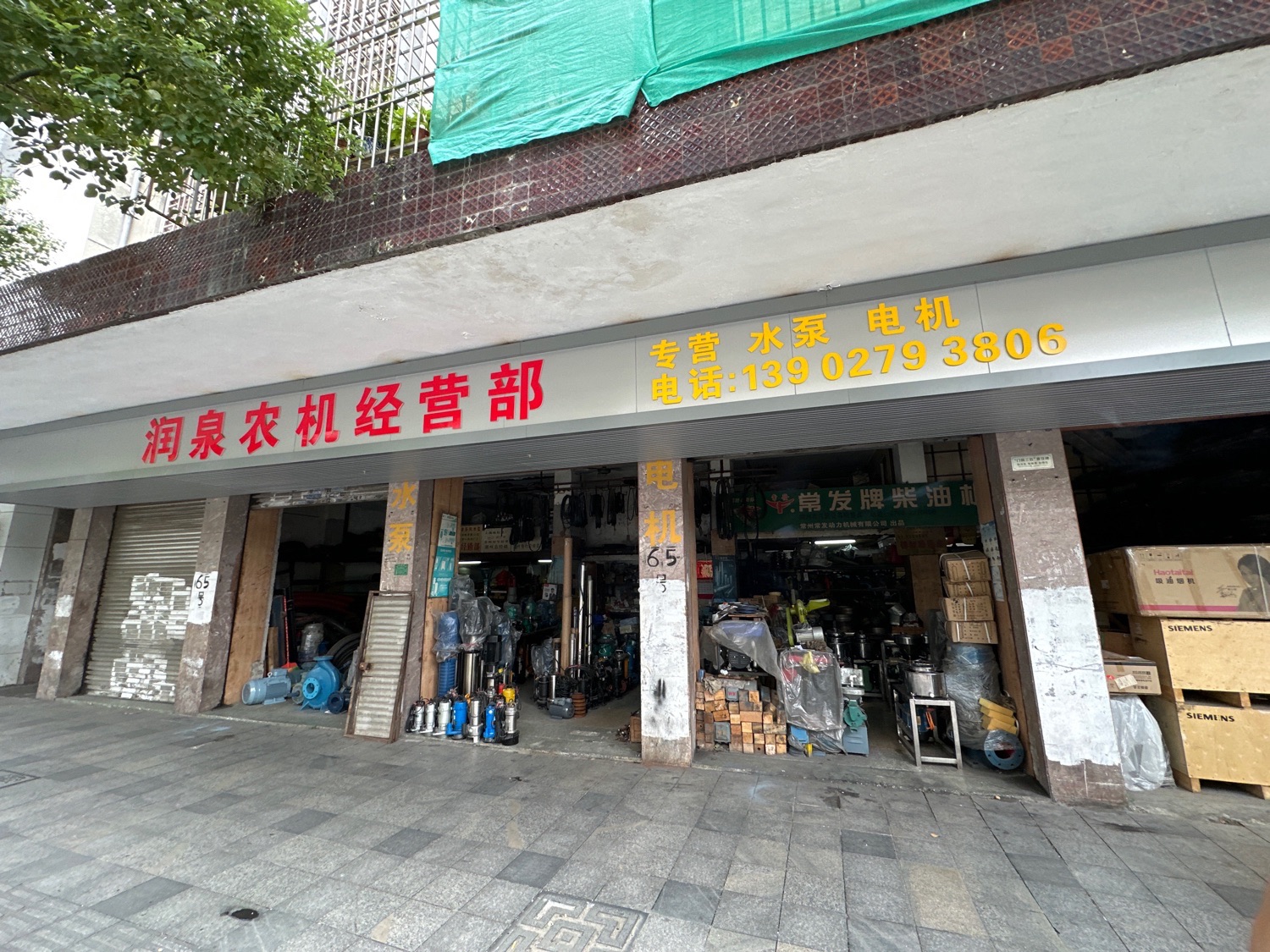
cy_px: 476
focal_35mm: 14
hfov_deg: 102.1
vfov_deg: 85.7
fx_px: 514
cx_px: 635
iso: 125
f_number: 2.2
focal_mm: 2.22
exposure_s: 1/100
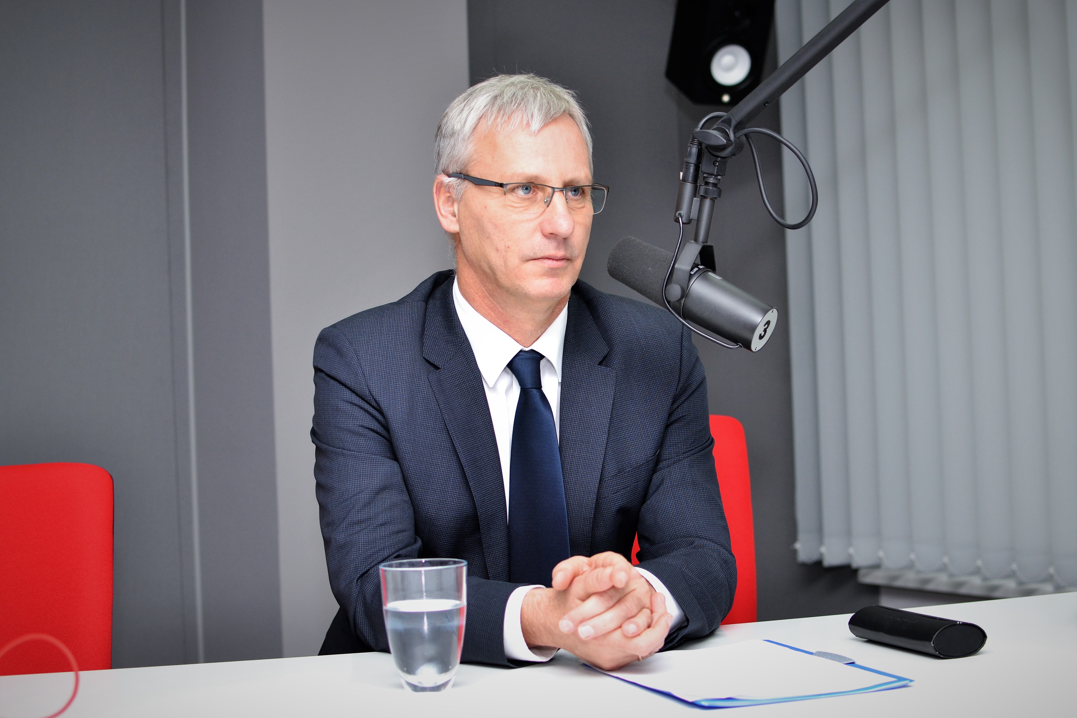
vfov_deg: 25.7
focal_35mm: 52
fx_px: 1570
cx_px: 538
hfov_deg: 37.9
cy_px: 359
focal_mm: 35
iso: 400
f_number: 2.8
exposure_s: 1/200
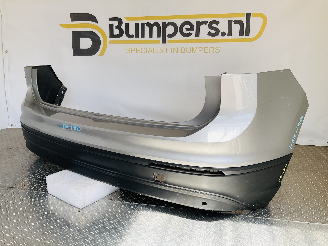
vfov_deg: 48.2
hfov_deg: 61.7
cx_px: 164
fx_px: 275
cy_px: 123
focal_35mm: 29
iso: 16
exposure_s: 1/389
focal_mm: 3
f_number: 1.8
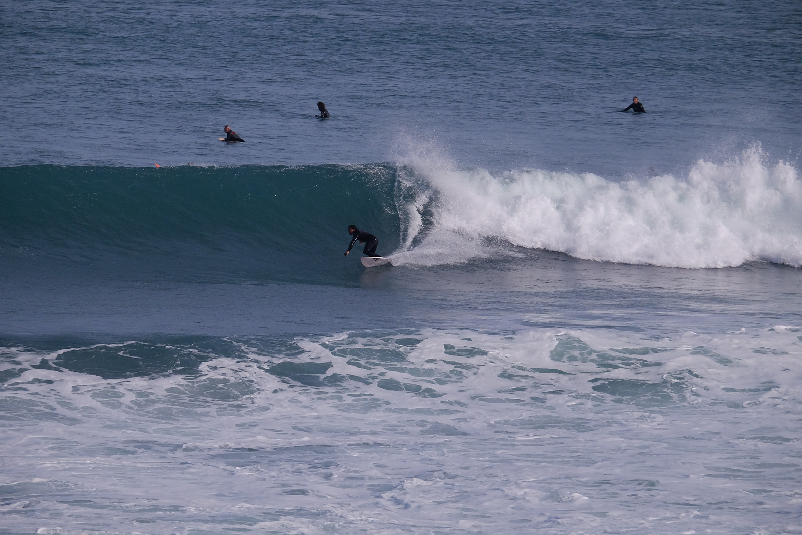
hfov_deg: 6.0
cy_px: 268
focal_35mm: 345
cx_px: 401
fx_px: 7686
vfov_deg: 4.0
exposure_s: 1/7500
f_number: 6.7
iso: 1250
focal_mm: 230
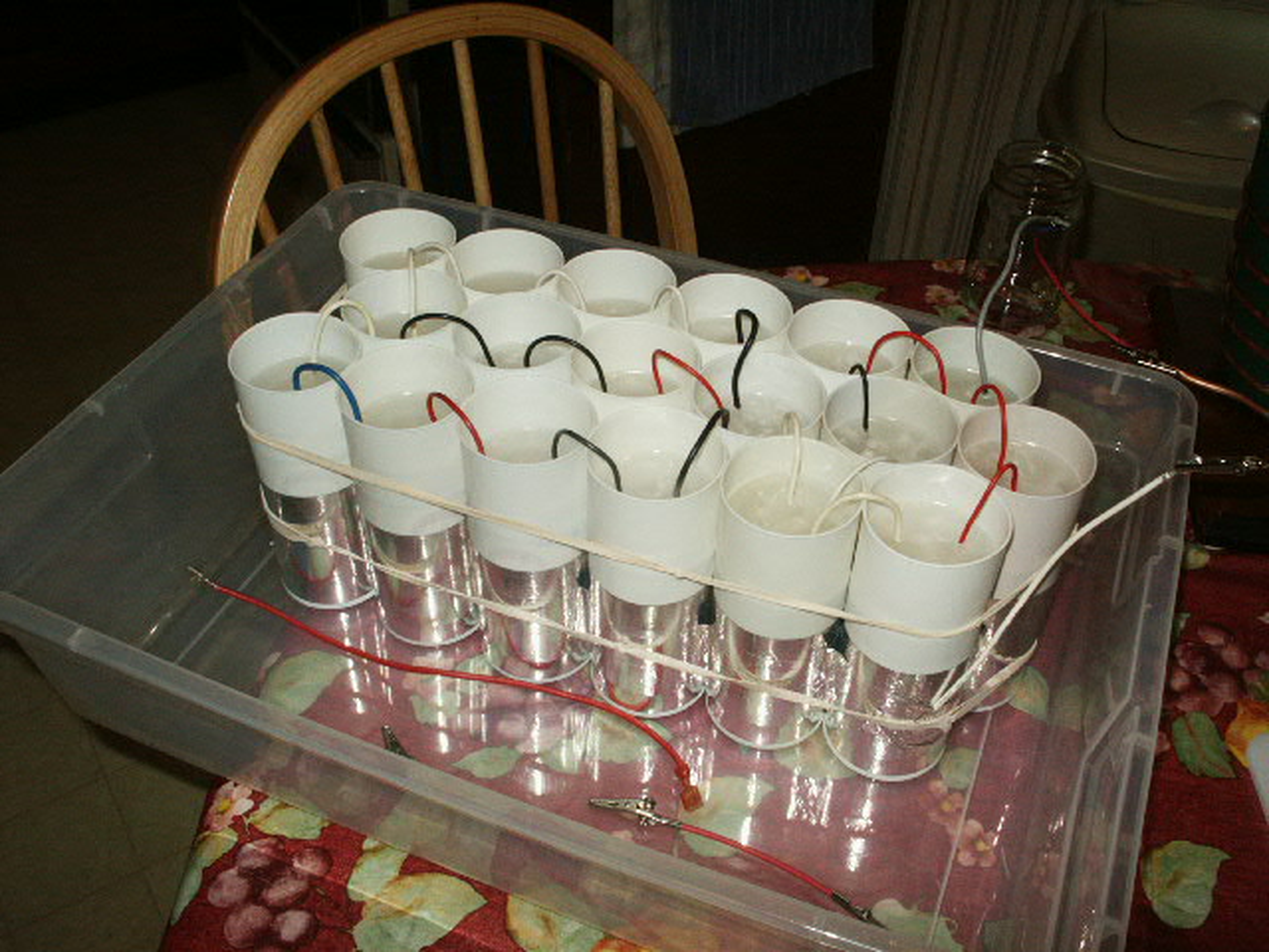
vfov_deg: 40.7
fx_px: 1283
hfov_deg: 52.6
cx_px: 634
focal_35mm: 35
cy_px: 476
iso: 200
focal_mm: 7.18
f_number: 6.7
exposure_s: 1/45
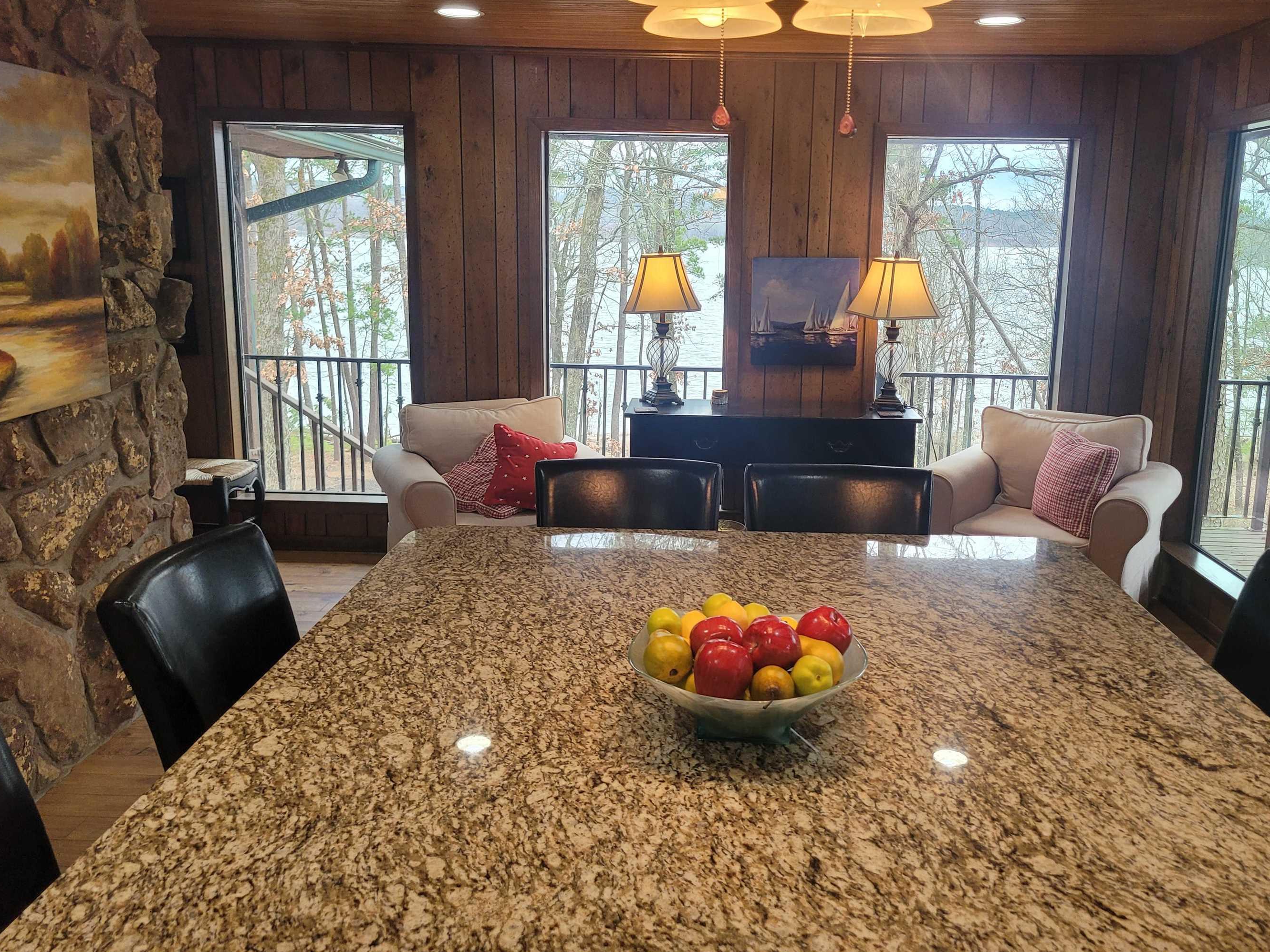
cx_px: 697
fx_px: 1101
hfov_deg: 59.8
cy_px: 432
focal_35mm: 30
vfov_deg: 46.7
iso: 160
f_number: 1.8
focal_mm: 5.4
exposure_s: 1/120
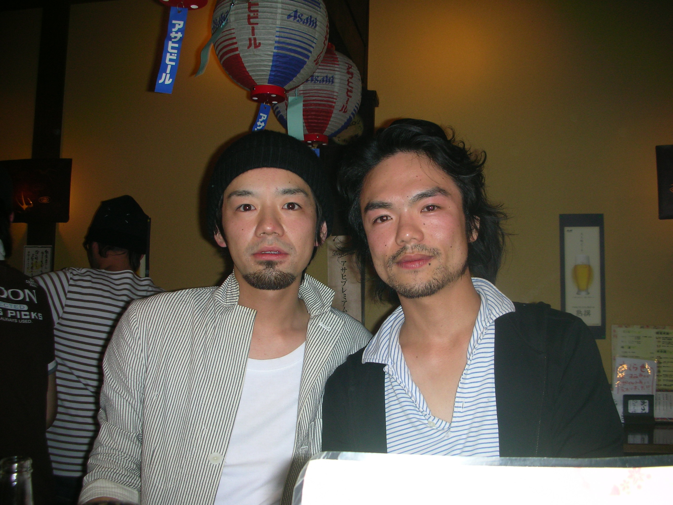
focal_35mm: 35
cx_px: 336
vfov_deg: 40.7
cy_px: 252
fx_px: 680
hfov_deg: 52.6
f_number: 3
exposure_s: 1/60.1
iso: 50
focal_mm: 5.8
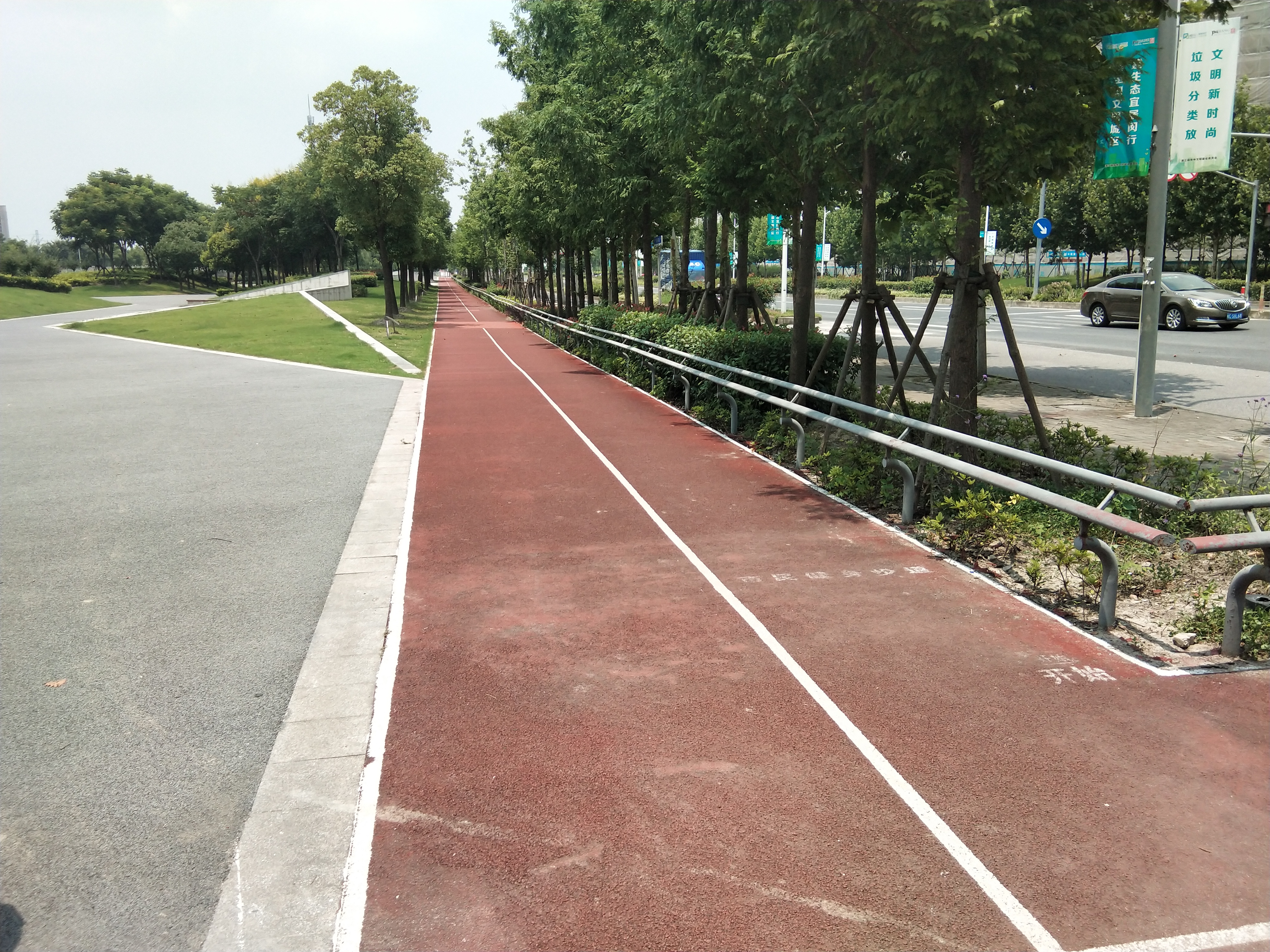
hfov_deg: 58.4
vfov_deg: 45.4
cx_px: 635
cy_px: 476
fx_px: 1137
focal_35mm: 31
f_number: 2.2
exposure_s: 1/838
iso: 50
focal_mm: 3.69
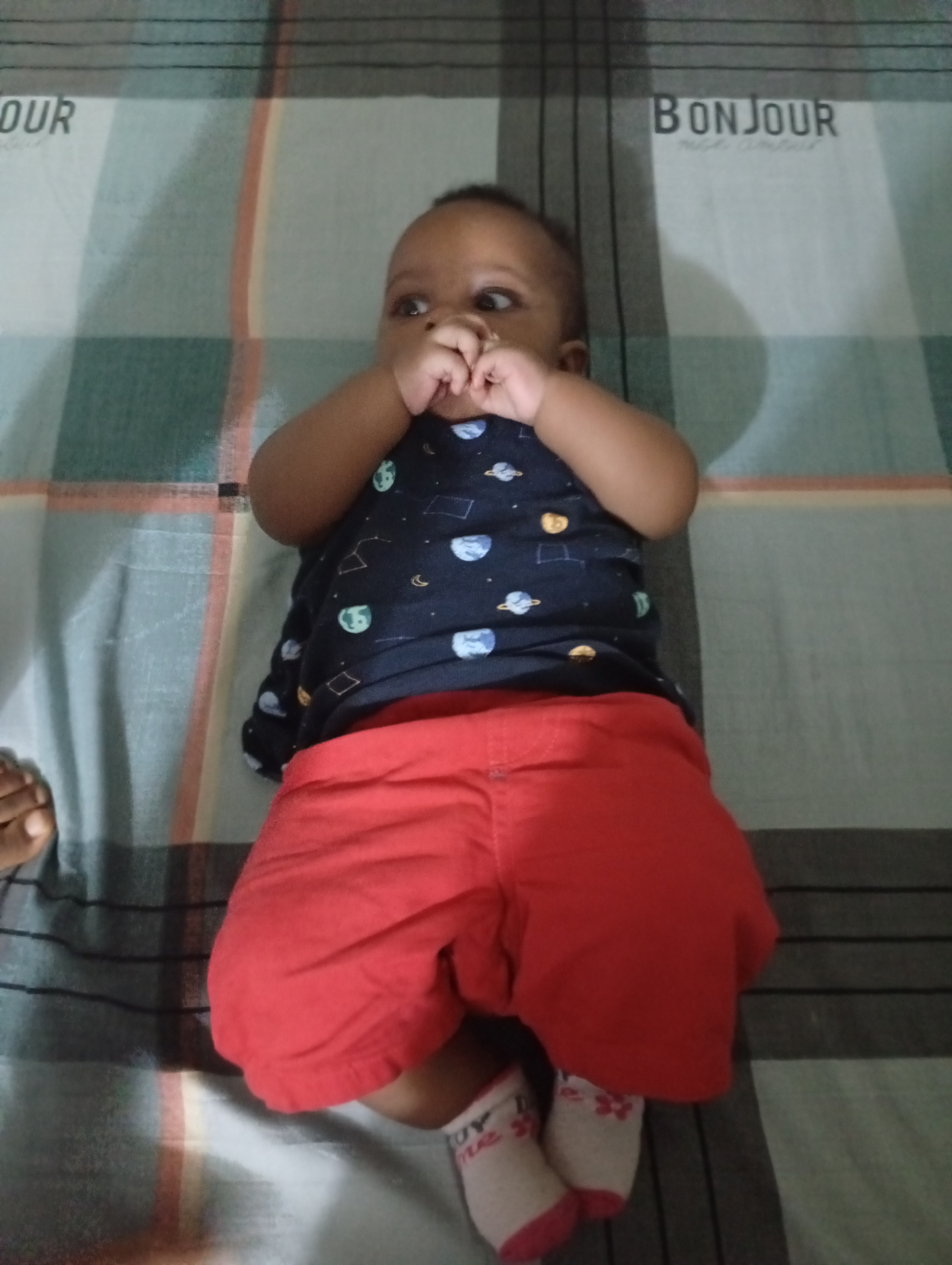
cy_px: 632
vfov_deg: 65.2
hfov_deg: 51.5
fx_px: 988
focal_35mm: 27
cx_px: 476
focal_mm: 3.98
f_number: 1.8
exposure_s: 1/14.3
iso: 5790
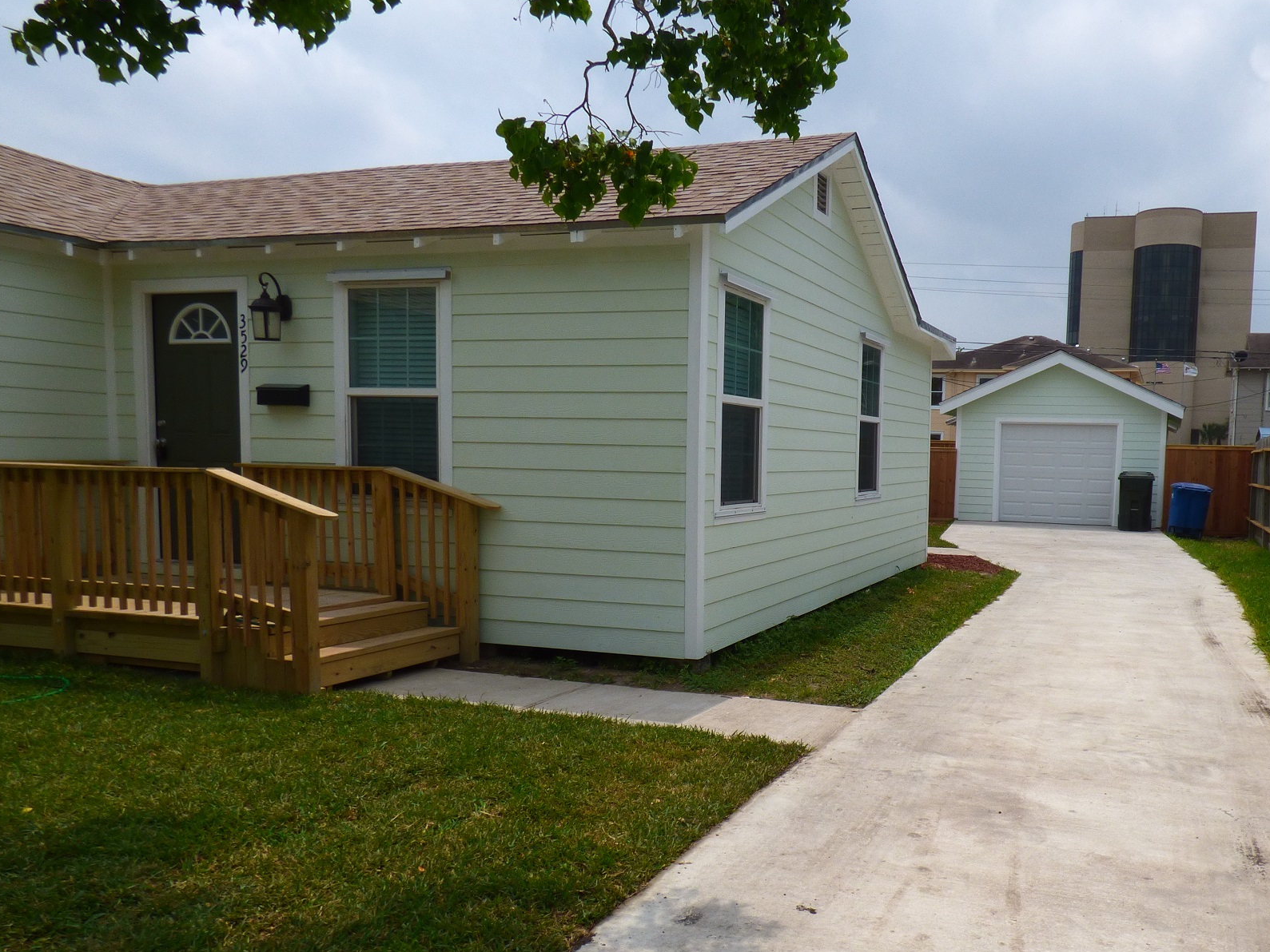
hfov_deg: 60.5
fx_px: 1064
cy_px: 566
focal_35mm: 29
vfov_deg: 48.0
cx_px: 825
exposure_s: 1/1600
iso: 100
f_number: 3.5
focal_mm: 3.58
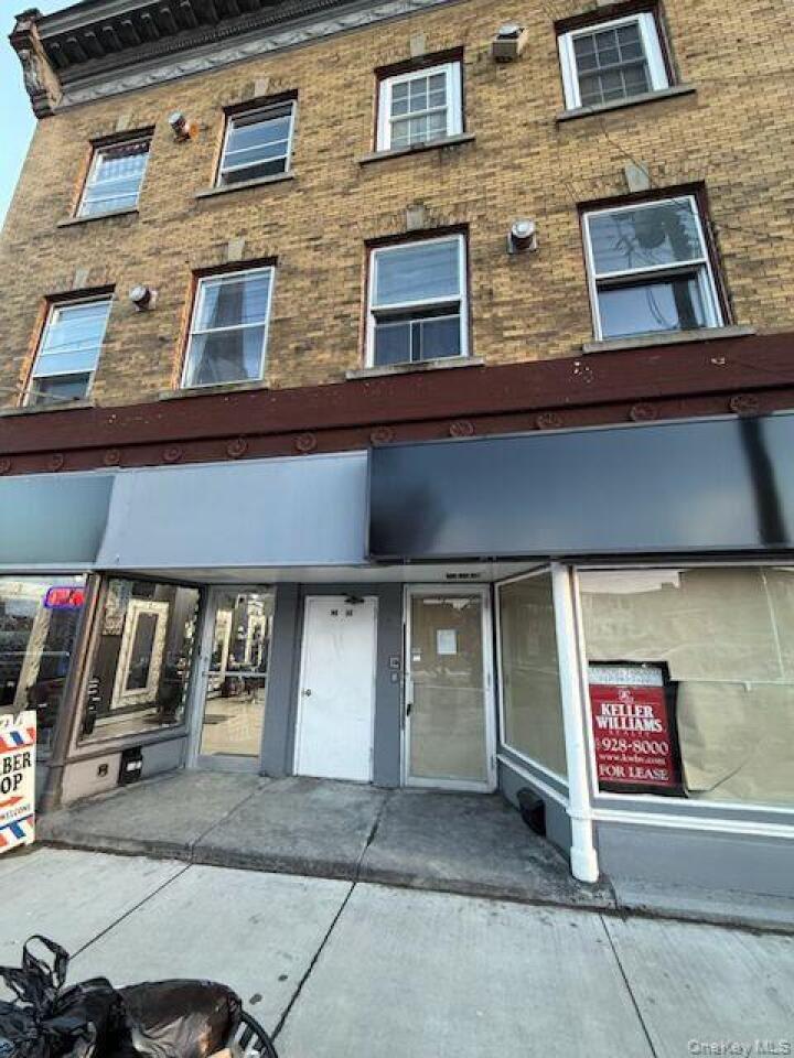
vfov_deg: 102.1
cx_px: 397
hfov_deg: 85.7
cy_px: 529
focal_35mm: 14
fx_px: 428
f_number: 2.2
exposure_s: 1/120
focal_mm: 2.22
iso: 160
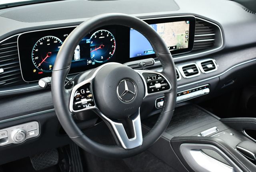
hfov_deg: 42.7
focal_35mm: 46
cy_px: 86
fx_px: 327
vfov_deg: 29.3
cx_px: 128
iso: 800
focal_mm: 23
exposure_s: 1/200
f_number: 3.8
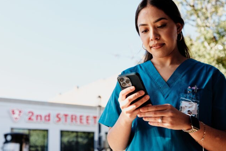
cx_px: 100
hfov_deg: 35.6
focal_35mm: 56
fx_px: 352
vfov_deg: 24.2
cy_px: 85
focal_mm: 35
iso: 200
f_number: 2.8
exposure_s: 1/640
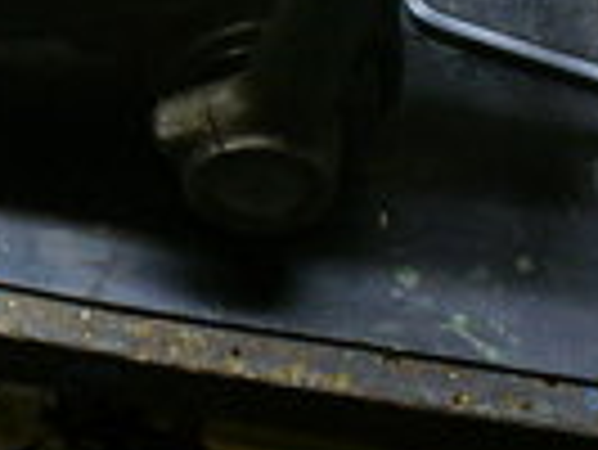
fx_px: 1919
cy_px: -68
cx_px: 45
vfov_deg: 13.1
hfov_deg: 17.4
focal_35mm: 111
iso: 200
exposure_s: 1/25
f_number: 2.8
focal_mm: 6.1
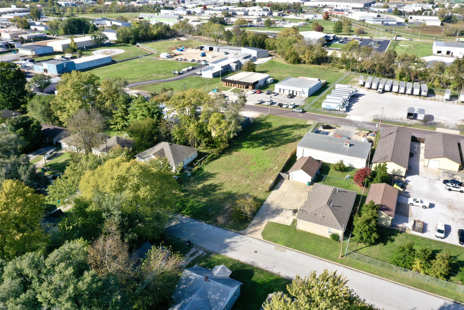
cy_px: 155
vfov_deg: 46.4
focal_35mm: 28
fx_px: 361
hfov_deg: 65.5
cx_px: 232
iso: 100
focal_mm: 10.26
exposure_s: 1/200
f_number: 10
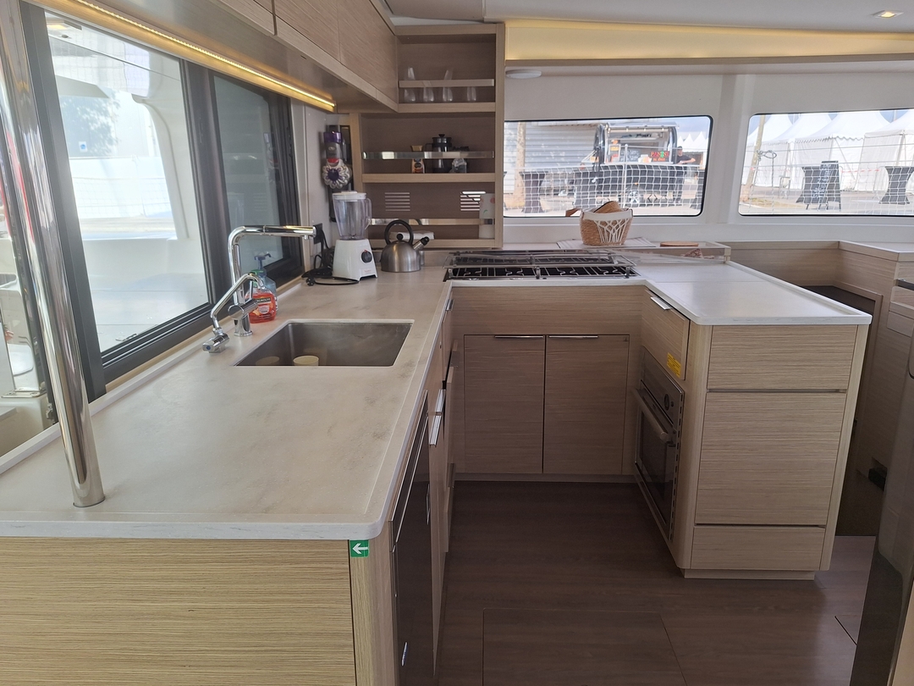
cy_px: 343
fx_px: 607
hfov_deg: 73.9
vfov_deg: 58.9
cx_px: 457
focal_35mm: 23
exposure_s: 1/331
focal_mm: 5.54
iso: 40
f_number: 1.8
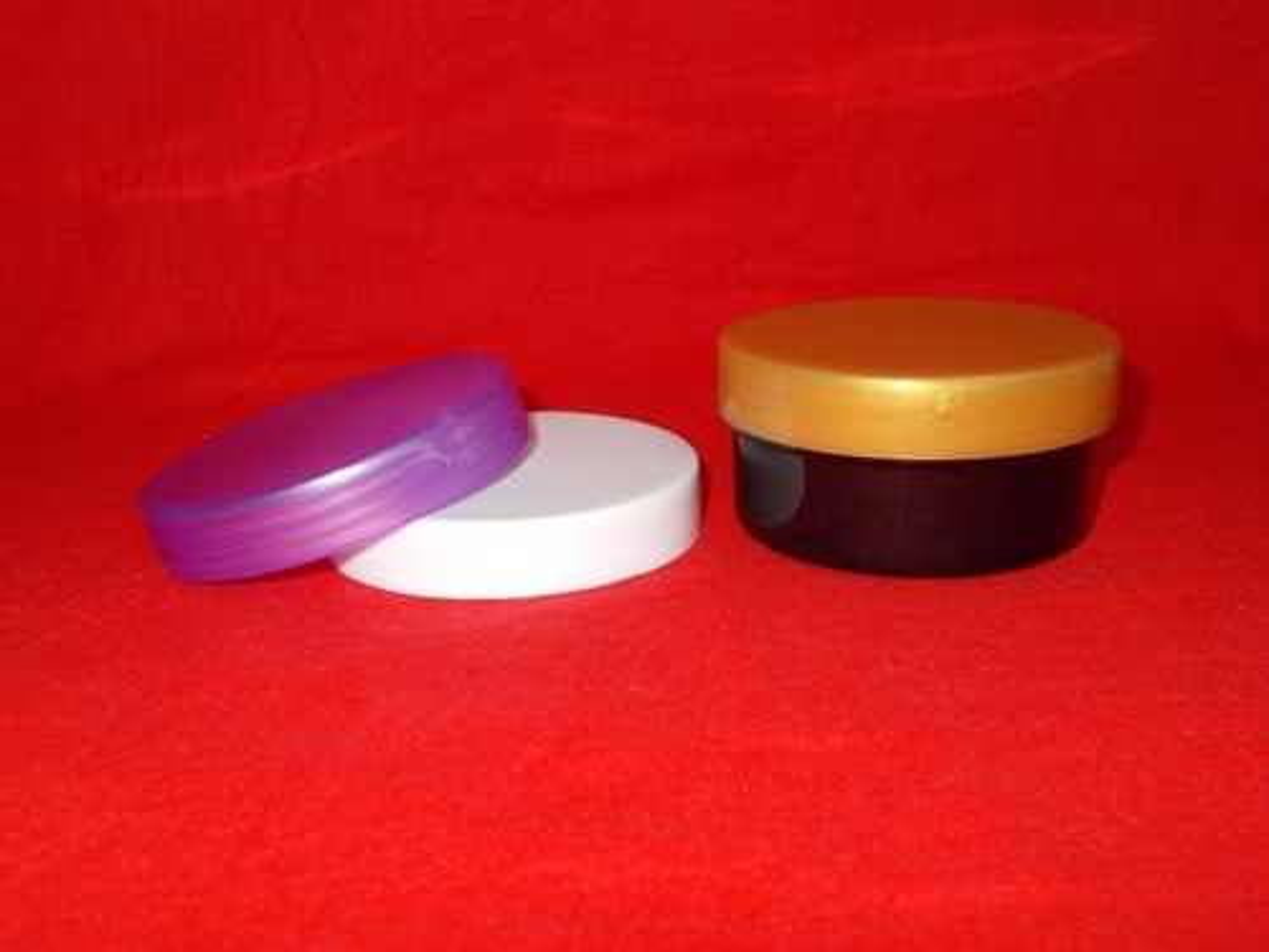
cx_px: 634
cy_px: 476
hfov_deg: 47.9
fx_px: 1430
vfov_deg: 36.8
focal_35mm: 39
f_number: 3.9
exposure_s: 1/30
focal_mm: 6.9
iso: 200
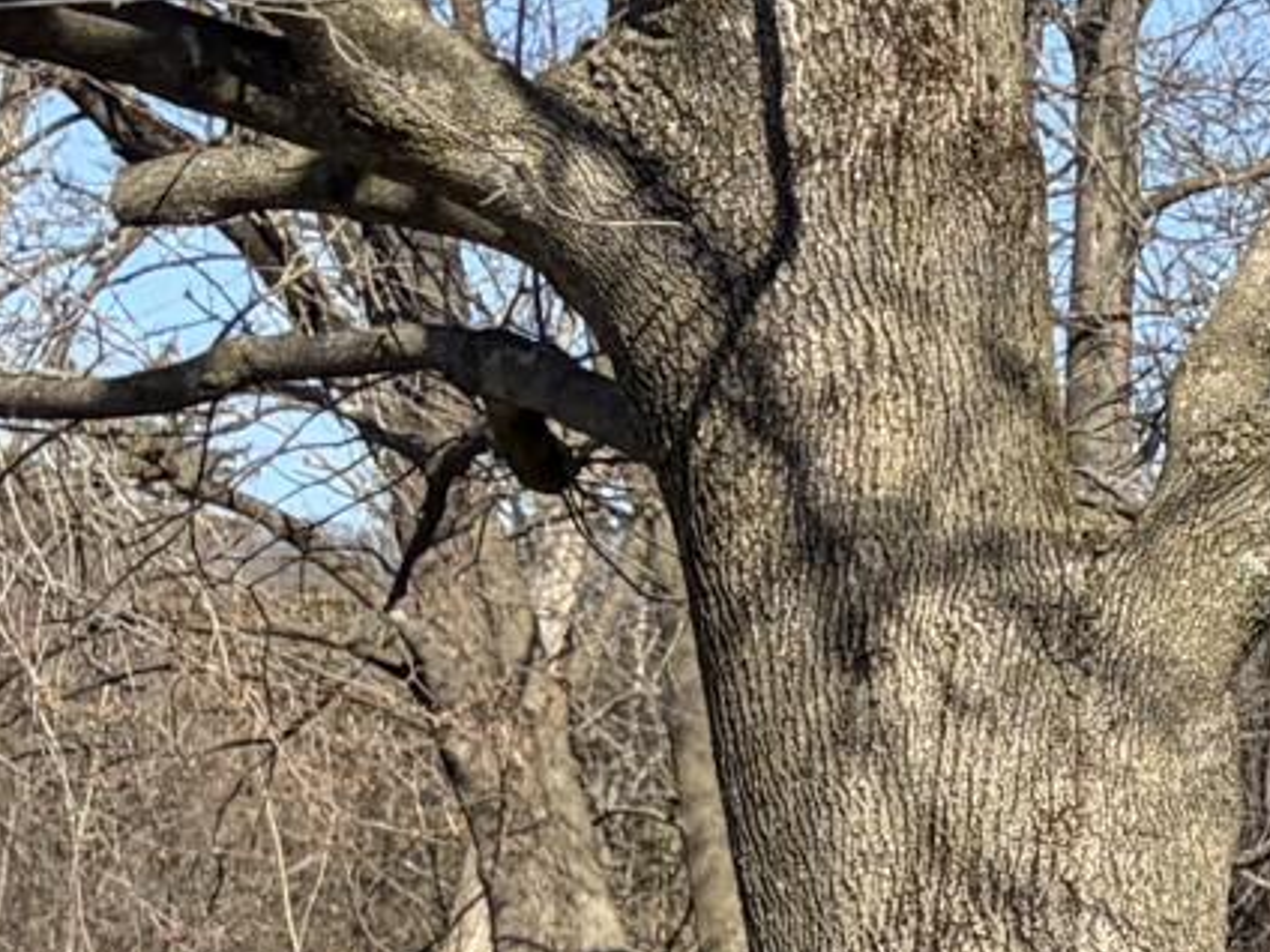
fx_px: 6751
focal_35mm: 184
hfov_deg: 9.3
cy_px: 1153
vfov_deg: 8.0
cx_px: 3286
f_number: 1.6
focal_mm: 5.96
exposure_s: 1/2141
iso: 50
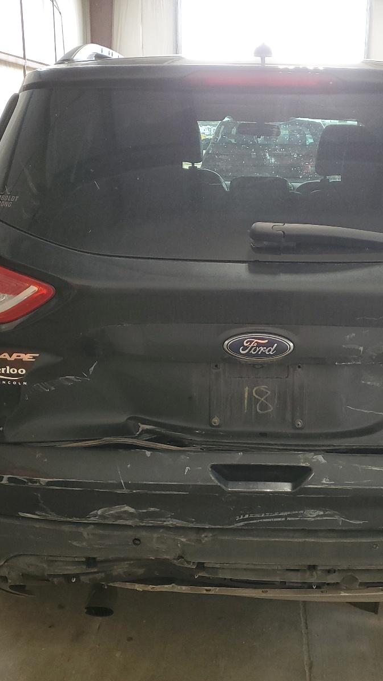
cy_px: 342
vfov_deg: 52.8
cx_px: 255
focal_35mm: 38
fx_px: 686
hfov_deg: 31.0
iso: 114
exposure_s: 1/60.2
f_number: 1.5
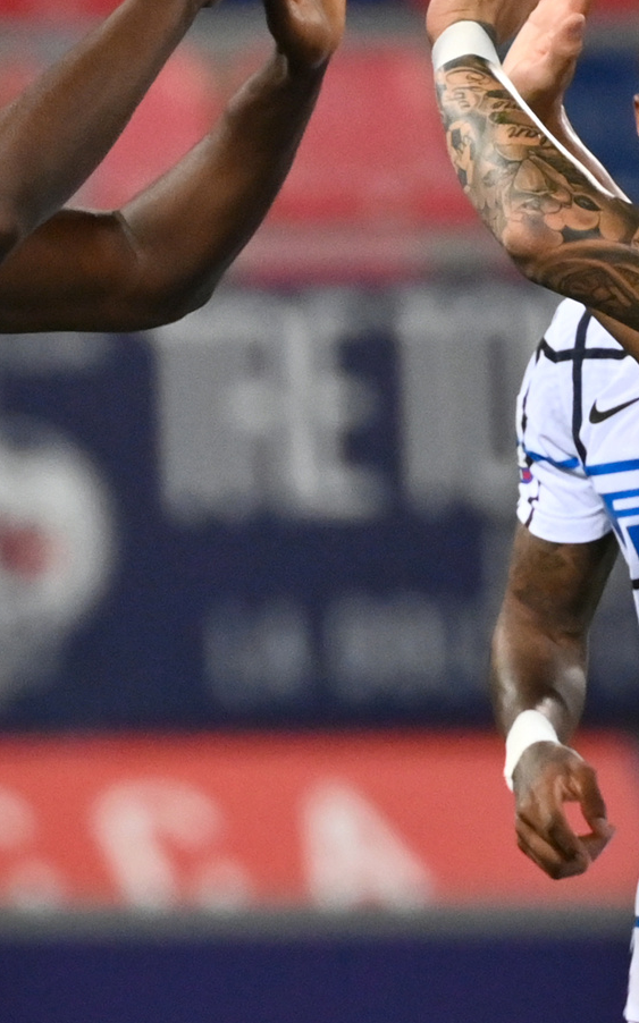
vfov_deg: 2.0
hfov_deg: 1.3
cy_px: 496
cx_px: 293
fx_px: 28755
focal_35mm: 1031
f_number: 4
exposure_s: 1/1600
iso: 2500
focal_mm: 380
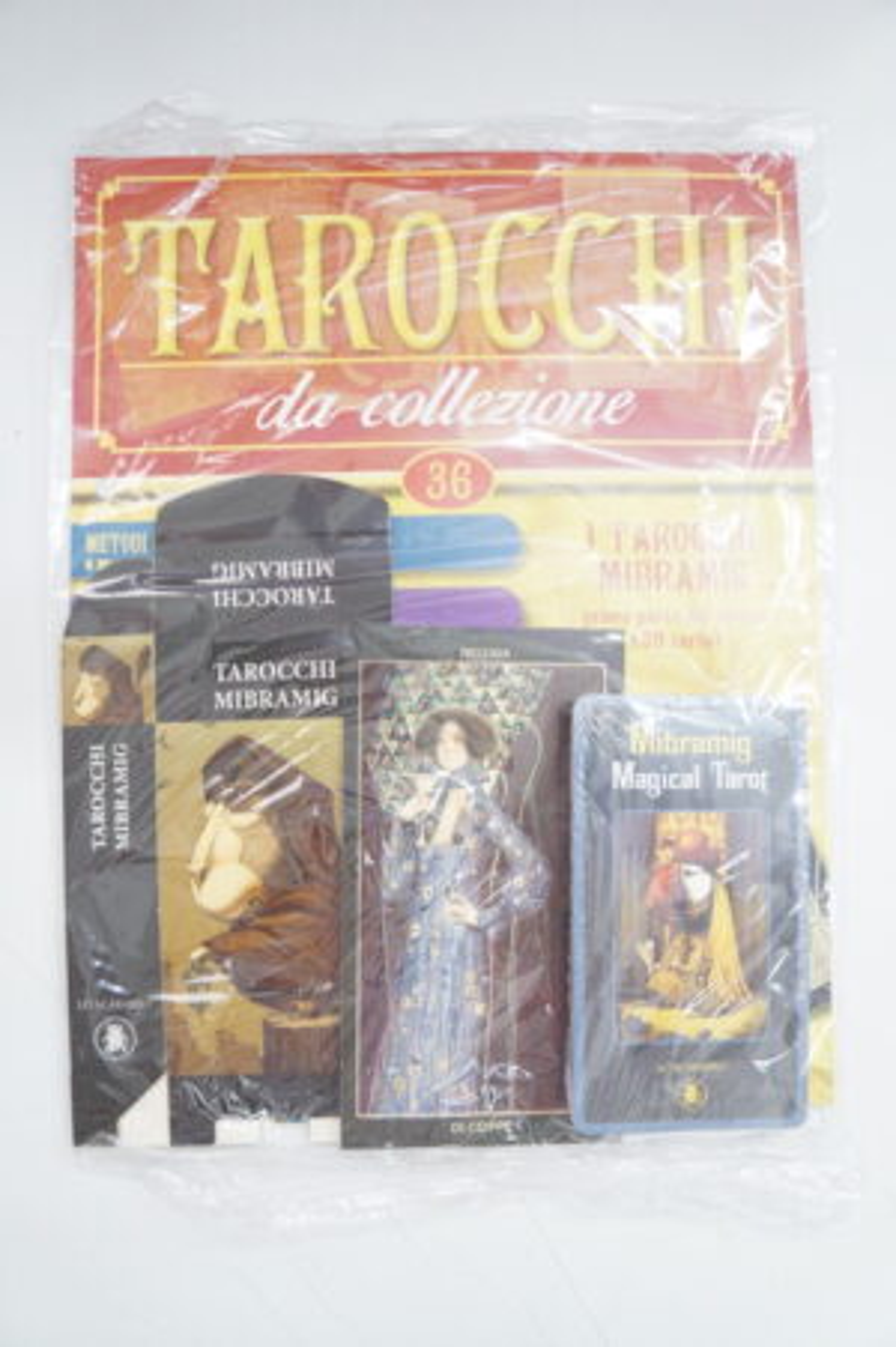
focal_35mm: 28
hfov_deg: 45.6
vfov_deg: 64.6
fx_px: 1066
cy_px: 674
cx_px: 448
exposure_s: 1/60
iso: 2000
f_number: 4
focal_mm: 19
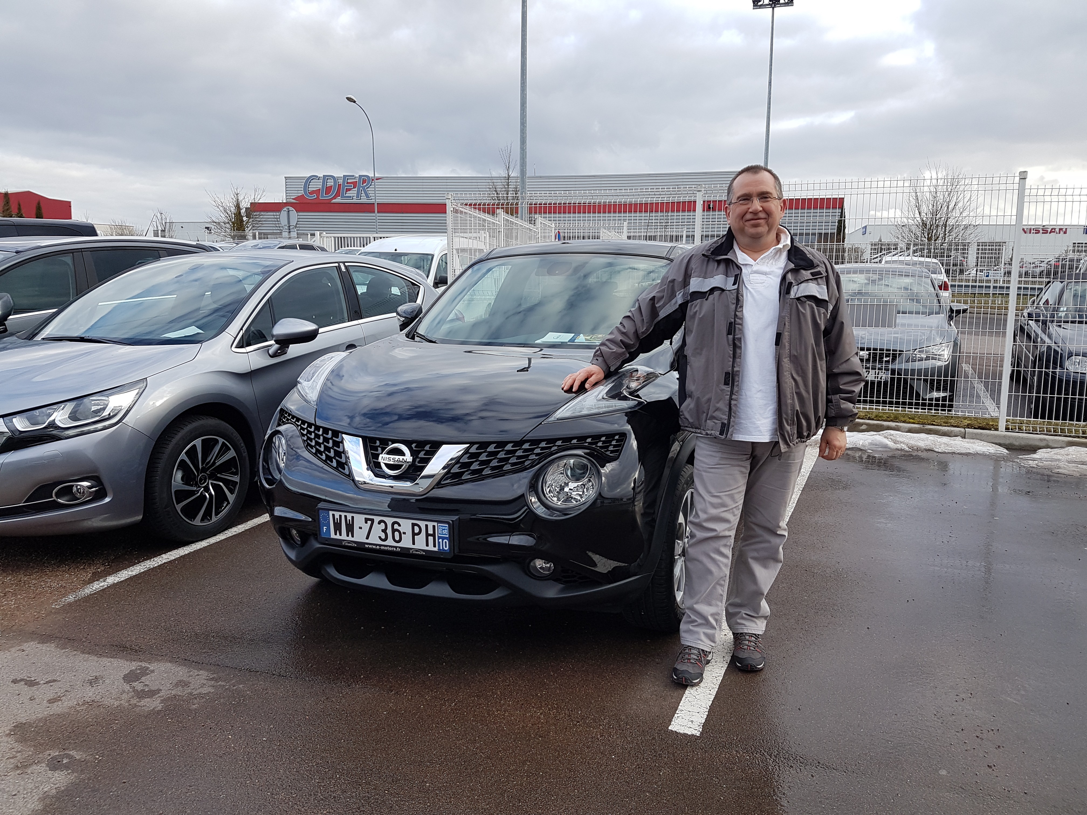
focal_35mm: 26
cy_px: 408
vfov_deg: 53.1
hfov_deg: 67.3
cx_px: 544
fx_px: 816
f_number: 1.7
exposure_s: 1/378
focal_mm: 4.2
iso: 40
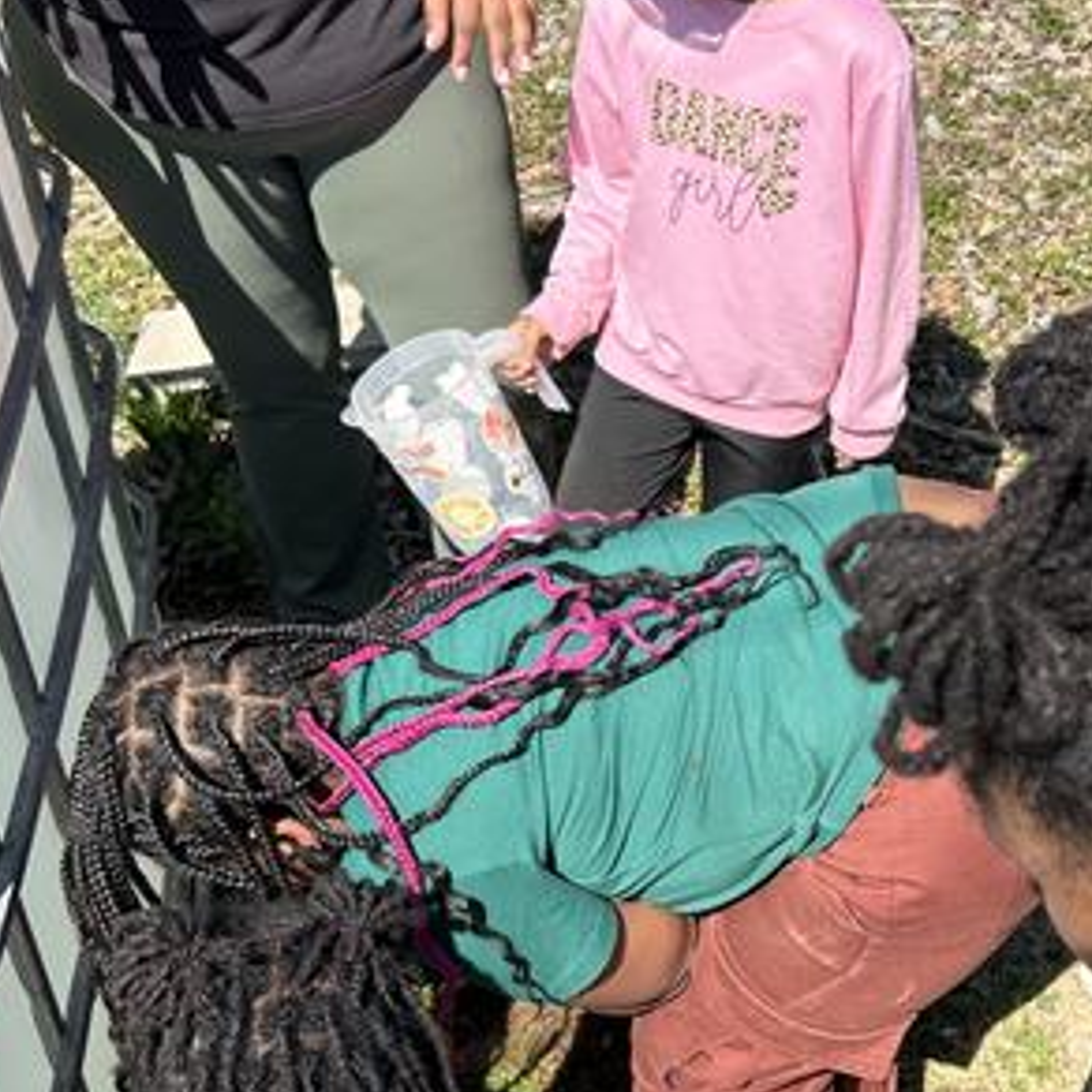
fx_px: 1963
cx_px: 772
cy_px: 684
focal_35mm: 55
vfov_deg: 31.0
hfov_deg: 30.7
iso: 50
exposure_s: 1/2513
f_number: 1.5
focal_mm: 5.7
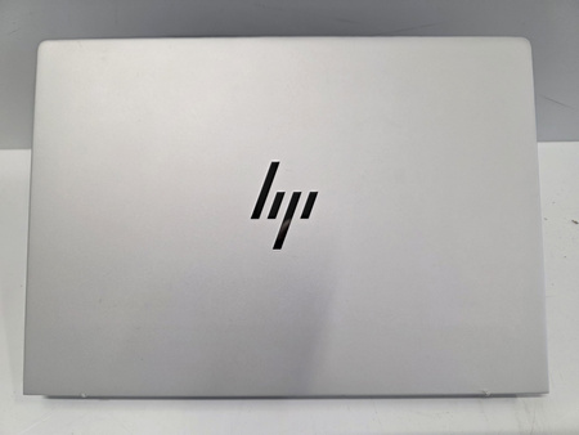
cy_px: 218
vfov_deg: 58.9
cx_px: 290
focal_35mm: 23
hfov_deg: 73.9
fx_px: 385
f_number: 1.7
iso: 200
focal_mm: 6.3
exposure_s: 1/100
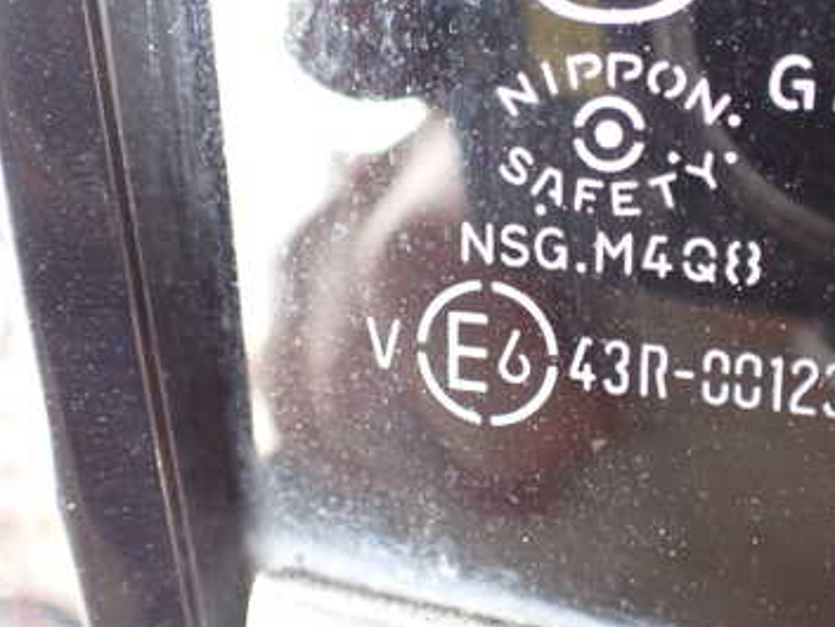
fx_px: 1231
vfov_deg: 28.5
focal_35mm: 51
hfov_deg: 37.3
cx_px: 511
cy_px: 263
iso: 800
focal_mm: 5.4
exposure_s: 1/100
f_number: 2.3
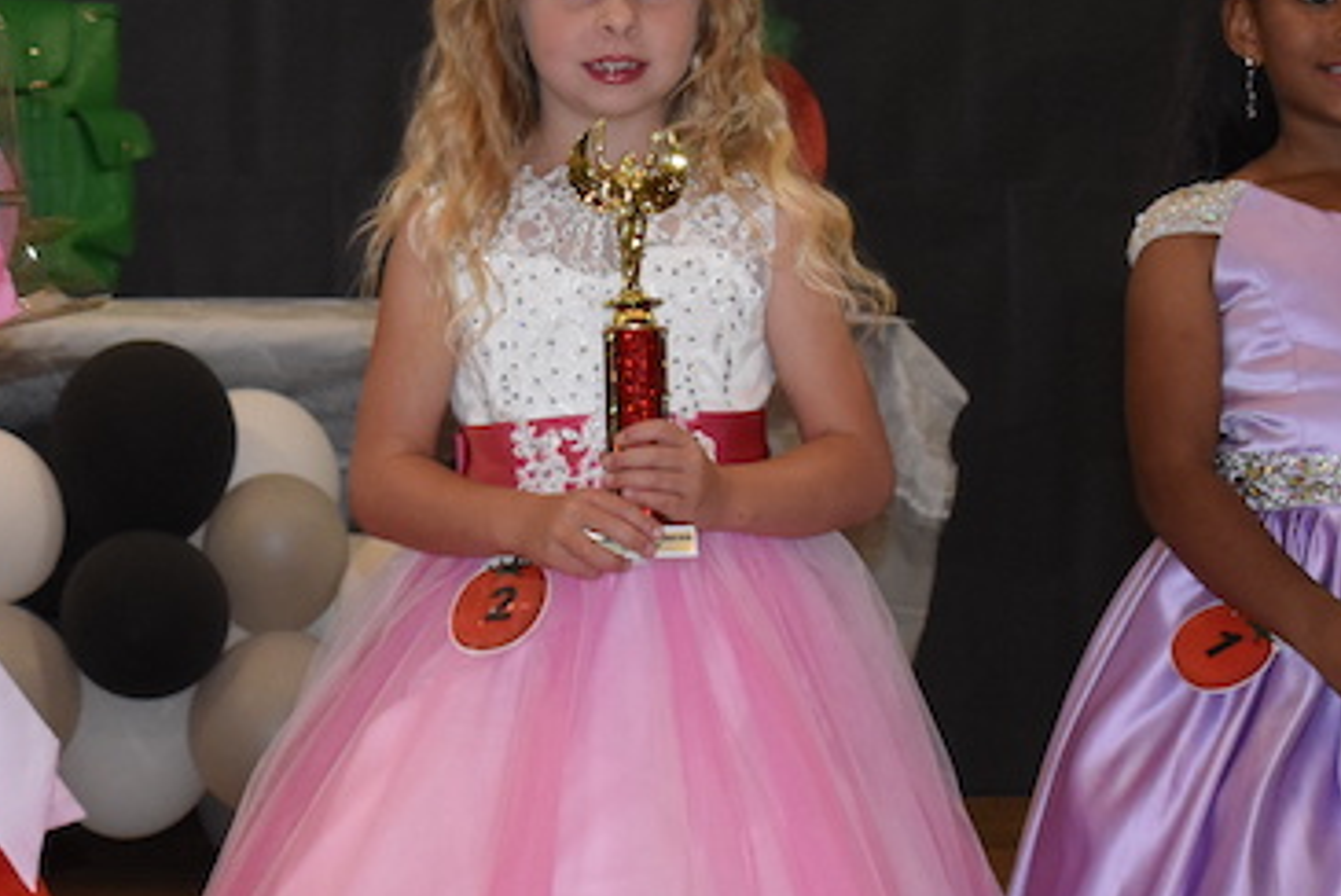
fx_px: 5815
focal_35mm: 156
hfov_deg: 13.1
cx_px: 489
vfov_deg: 8.8
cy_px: 611
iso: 1600
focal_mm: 38
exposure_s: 1/125
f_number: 4.8
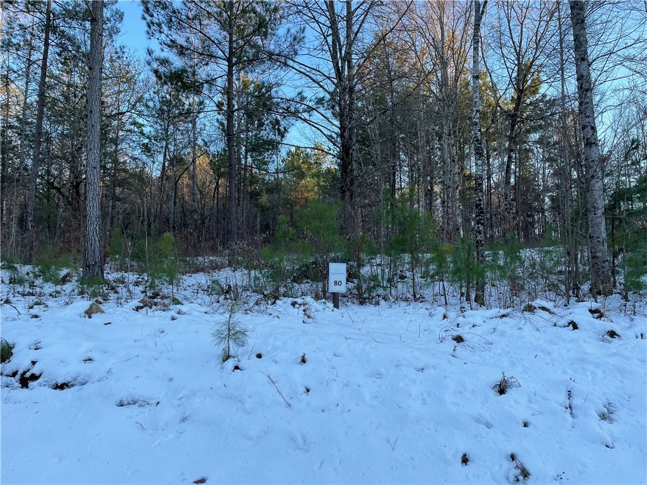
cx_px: 324
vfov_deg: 53.1
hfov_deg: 67.3
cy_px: 242
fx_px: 486
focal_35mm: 26
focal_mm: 4.2
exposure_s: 1/356
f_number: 1.6
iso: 32
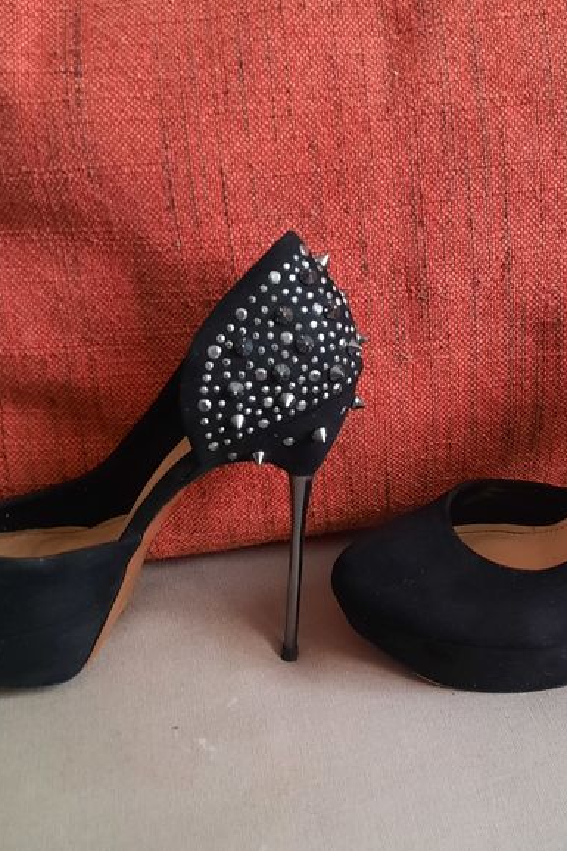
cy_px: 536
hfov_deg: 29.5
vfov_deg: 43.3
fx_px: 1064
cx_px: 404
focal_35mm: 45
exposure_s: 1/50
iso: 400
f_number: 2
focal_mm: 4.6
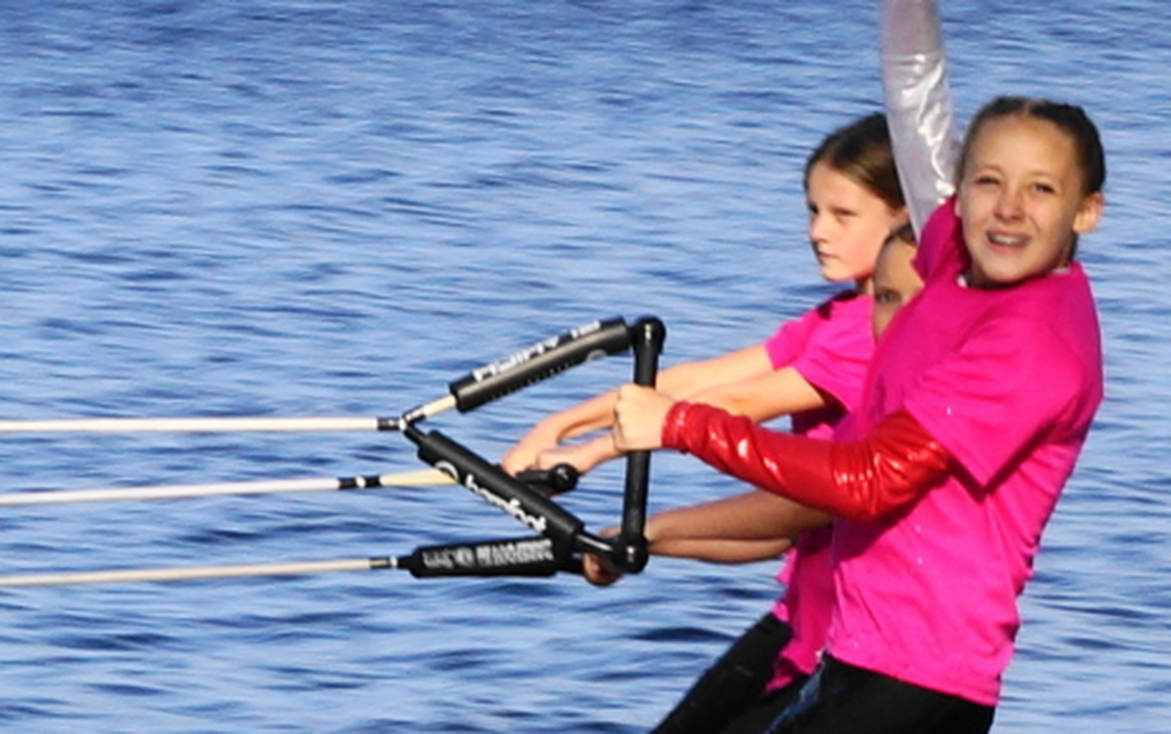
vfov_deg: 7.3
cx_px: 594
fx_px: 5752
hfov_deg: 11.6
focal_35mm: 180
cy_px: 558
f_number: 9
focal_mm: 55
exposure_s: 1/125
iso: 100
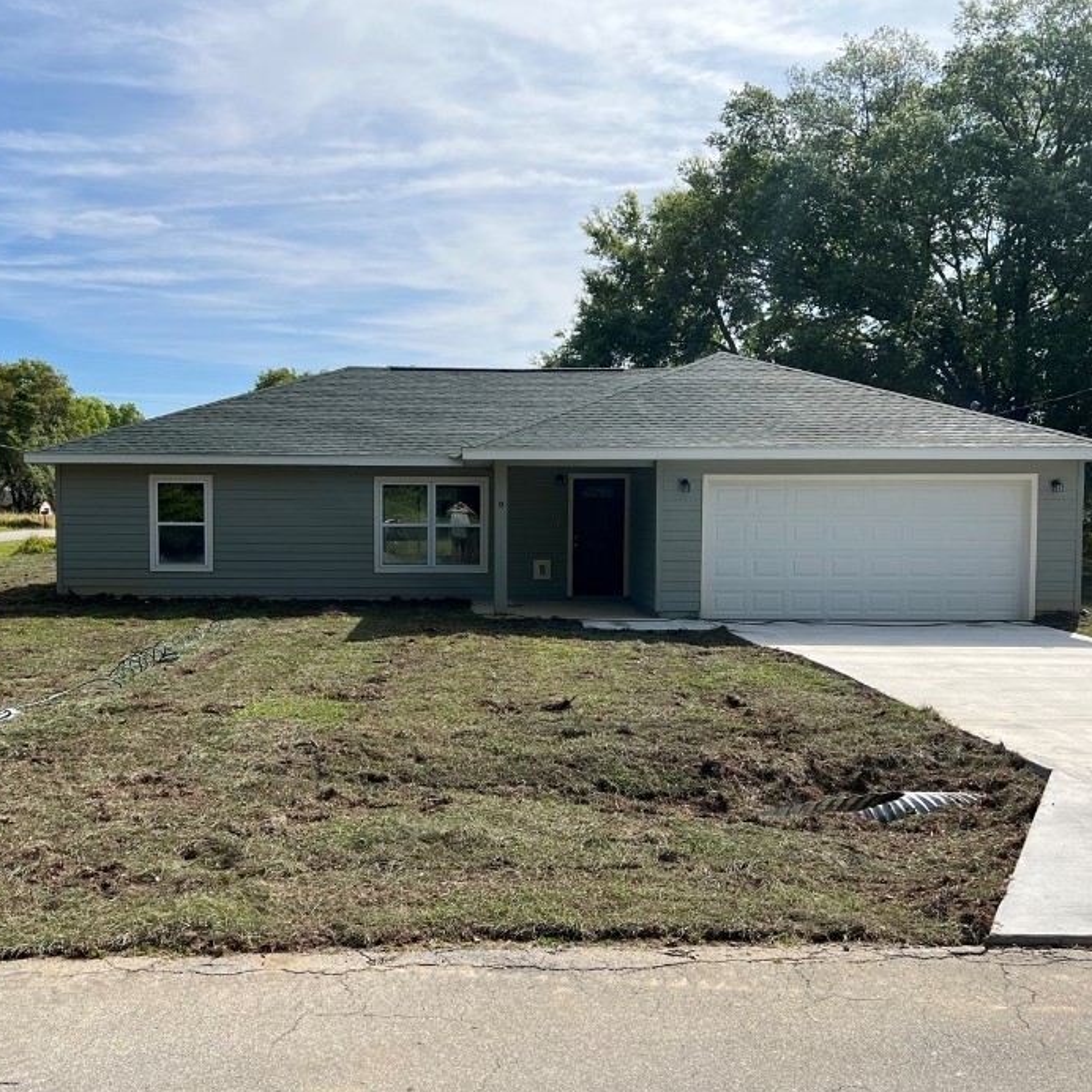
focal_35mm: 34
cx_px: 486
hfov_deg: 48.4
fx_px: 1213
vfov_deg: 48.4
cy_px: 578
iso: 50
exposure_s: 1/4831
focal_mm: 5.7
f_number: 1.5
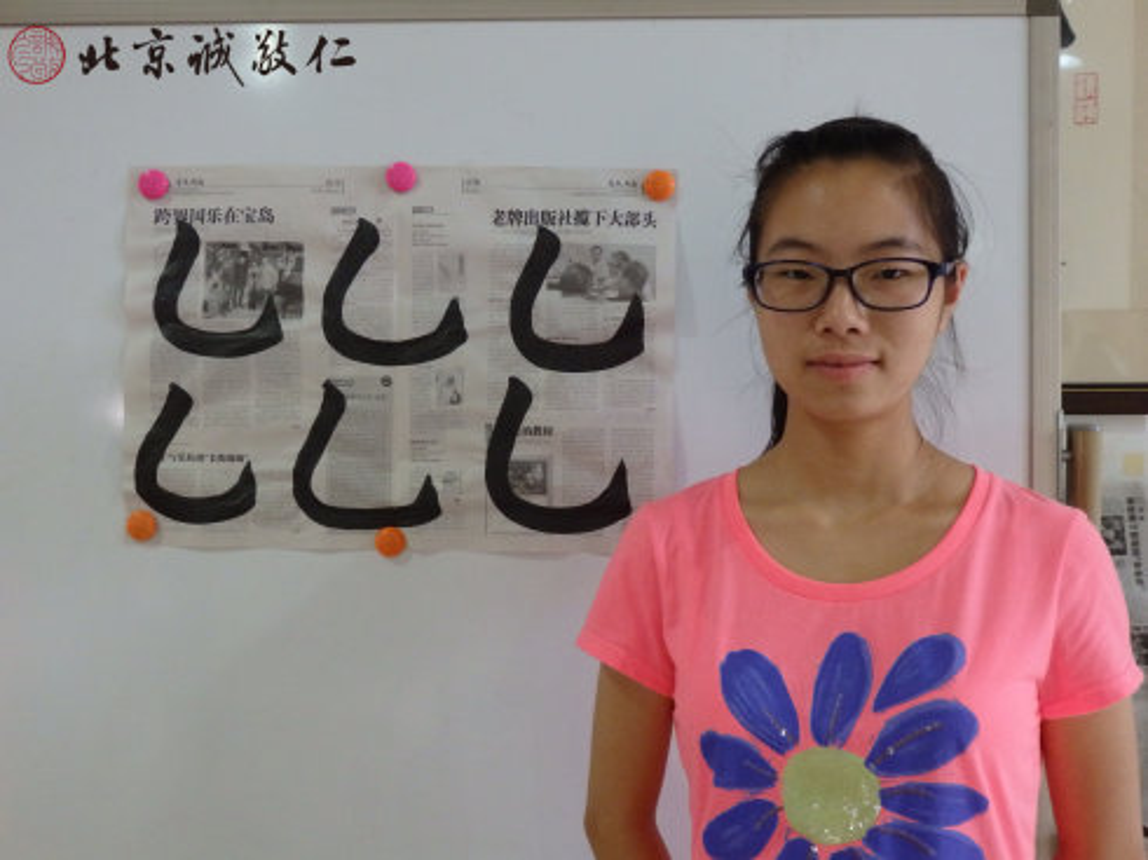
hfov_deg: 50.2
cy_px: 430
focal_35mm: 37
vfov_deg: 38.6
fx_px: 1226
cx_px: 574
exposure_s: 1/60
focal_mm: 6.6
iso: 800
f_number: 3.6
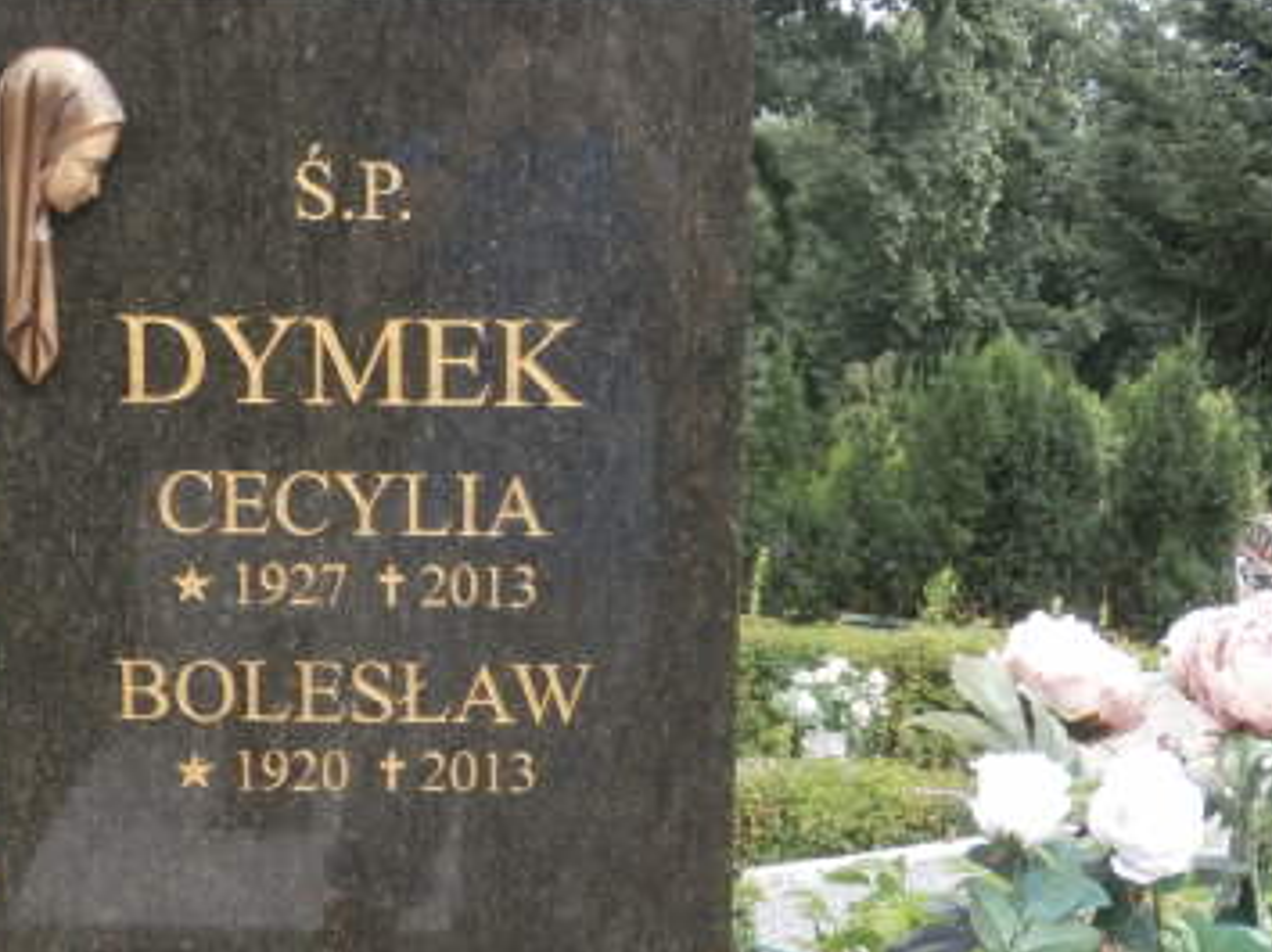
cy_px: 787
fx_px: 3121
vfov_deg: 17.2
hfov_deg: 23.0
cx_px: 640
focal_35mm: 85
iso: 100
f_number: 4.2
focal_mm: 8.29
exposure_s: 1/125
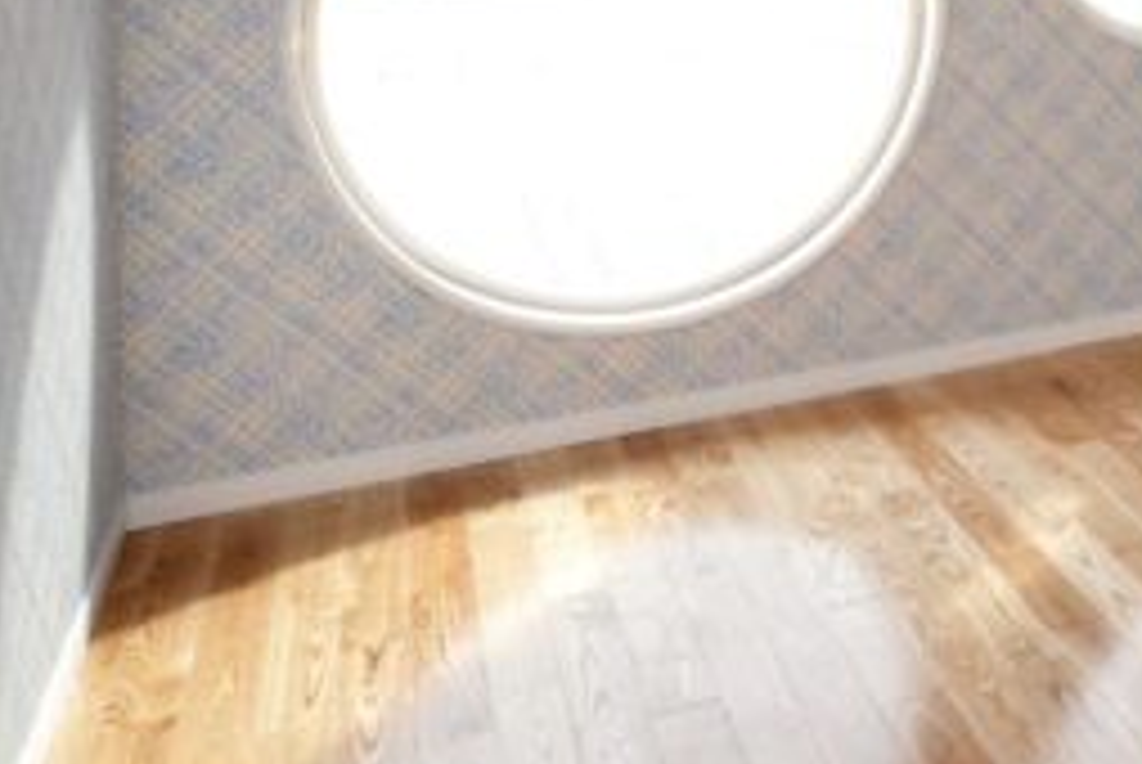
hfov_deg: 36.7
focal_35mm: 46
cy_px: -162
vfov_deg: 26.1
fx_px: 1461
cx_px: 1227
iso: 400
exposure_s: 1/20
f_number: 7.1
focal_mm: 18
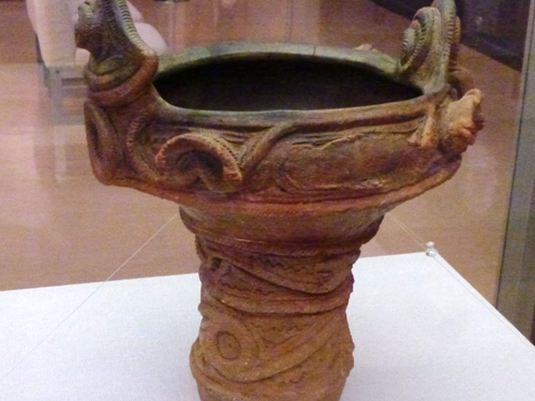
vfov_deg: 24.8
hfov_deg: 32.7
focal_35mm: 59
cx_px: 257
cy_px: 226
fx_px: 912
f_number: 4
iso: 1600
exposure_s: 1/100
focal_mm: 8
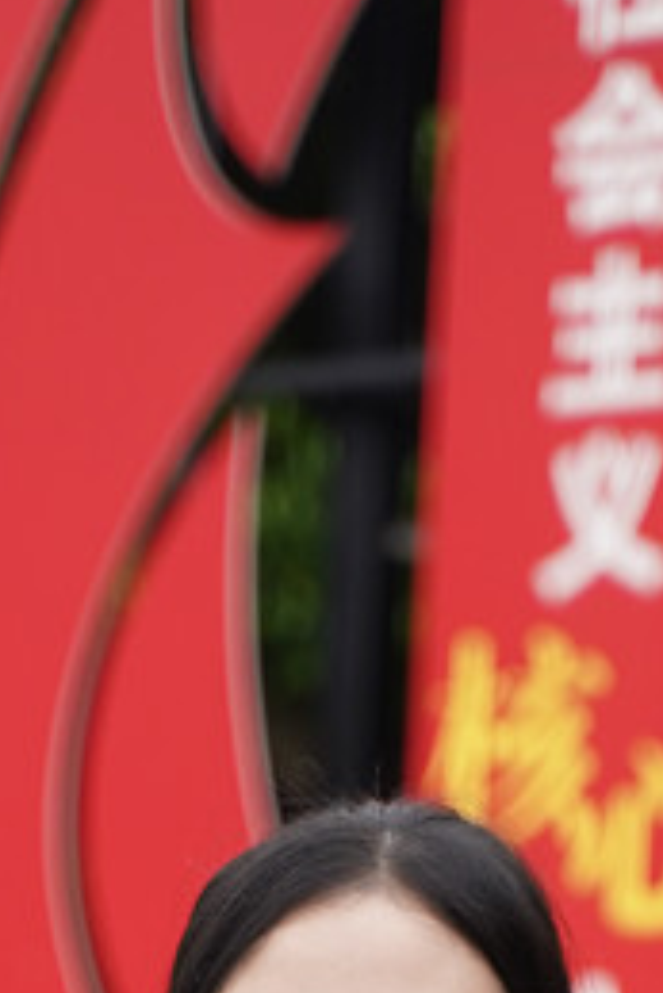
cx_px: 418
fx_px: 8138
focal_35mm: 295
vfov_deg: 6.7
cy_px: 2126
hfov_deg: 4.7
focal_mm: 68
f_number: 2.8
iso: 250
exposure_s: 1/500
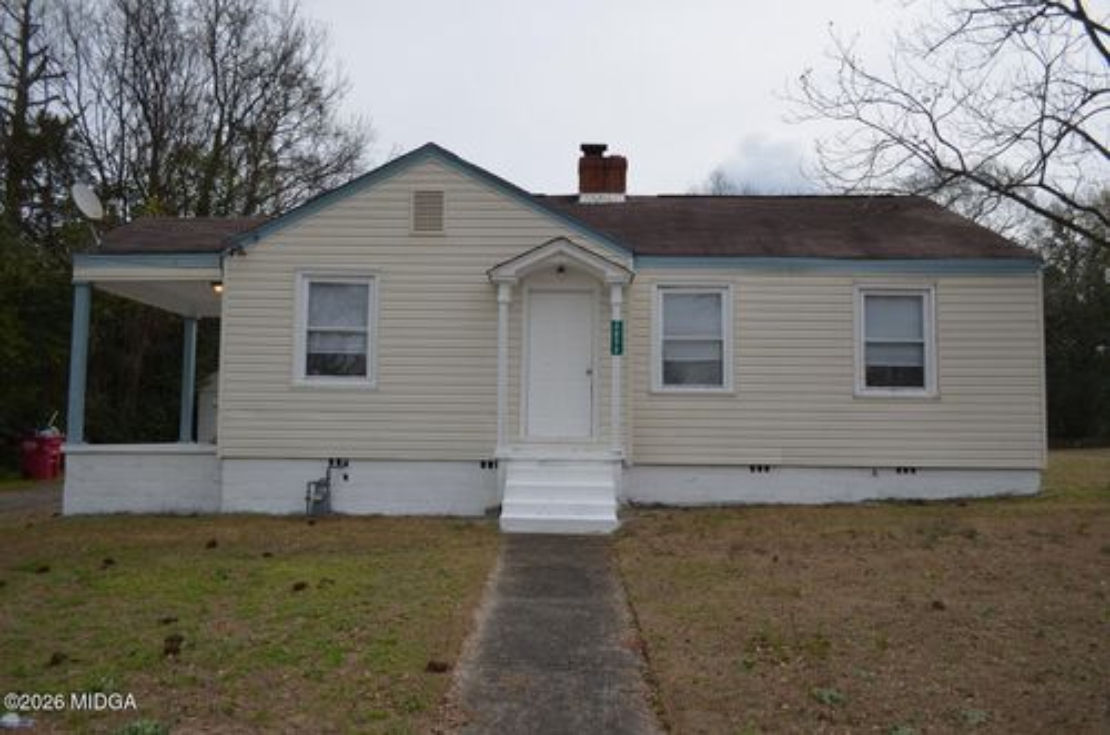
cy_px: 368
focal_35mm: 27
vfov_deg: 47.7
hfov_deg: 67.5
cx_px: 555
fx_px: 831
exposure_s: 1/1250
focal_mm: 18
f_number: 3.5
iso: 100
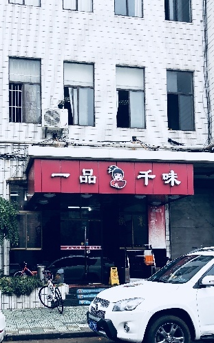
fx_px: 448
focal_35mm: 48
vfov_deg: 41.2
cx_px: 96
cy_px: 232
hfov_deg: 26.8
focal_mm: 4
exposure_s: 1/201
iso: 20
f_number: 1.8
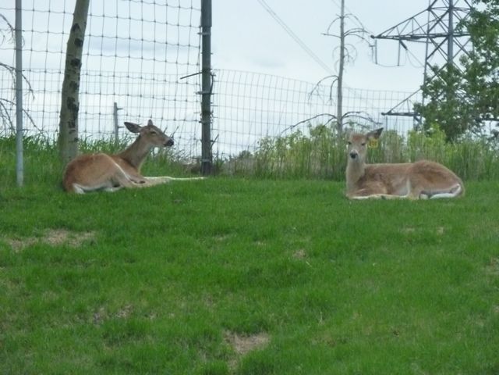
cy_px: 188
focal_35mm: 200
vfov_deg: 7.4
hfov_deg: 9.9
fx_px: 2883
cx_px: 250
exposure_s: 1/500
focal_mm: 36
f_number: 18
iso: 2500
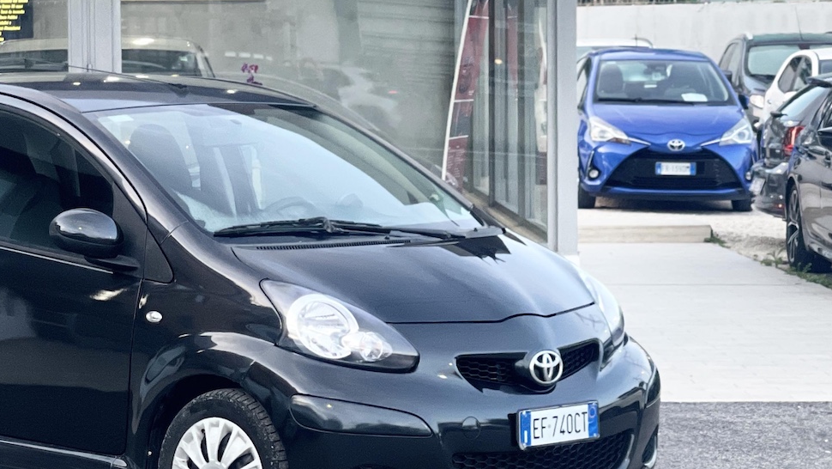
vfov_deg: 10.8
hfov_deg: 18.9
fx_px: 2471
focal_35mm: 112
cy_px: 316
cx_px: 169
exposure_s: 1/87
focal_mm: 7.5
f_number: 2.2
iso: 250
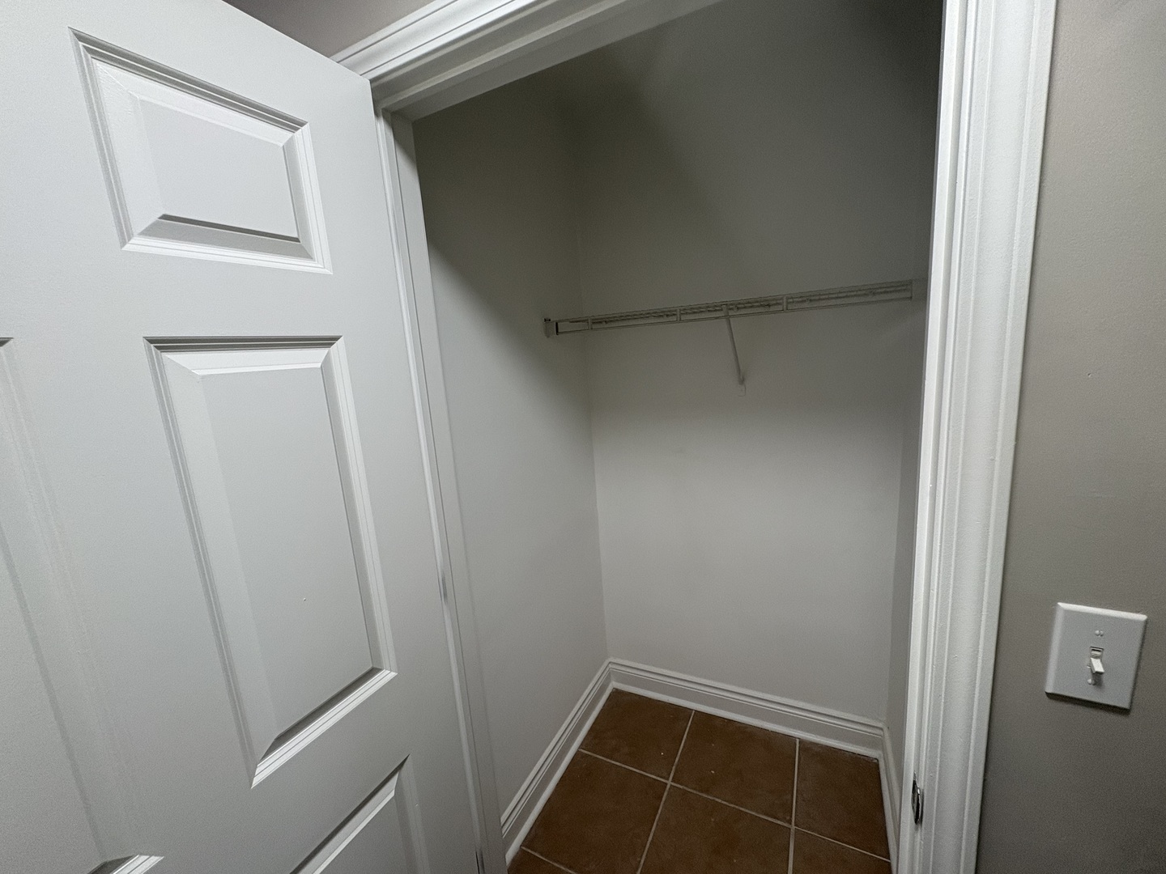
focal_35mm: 14
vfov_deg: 85.7
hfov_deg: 102.1
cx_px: 583
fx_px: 472
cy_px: 437
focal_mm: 2.22
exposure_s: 1/60
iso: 125
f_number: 2.2
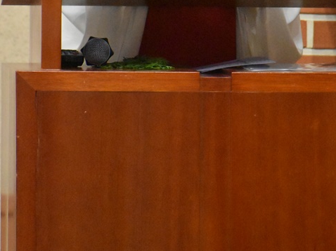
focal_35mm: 804
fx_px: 7800
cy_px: -31
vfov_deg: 1.8
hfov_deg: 2.5
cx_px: 215
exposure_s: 1/125
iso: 10000
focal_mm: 260
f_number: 6
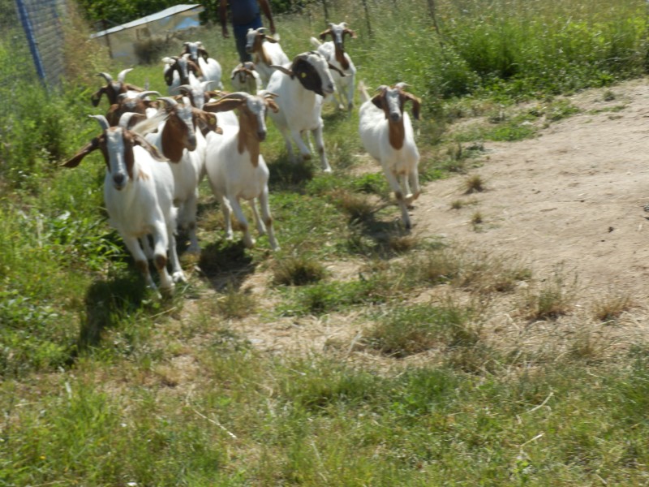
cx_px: 324
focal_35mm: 96
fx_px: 1800
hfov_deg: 20.4
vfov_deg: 15.4
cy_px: 244
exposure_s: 1/400
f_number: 5.3
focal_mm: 17.1
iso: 80
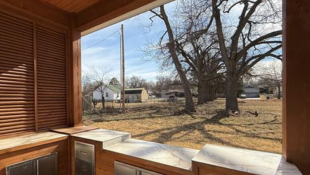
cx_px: 112
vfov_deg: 55.6
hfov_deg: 84.5
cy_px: 103
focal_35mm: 20
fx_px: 164
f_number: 2.2
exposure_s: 1/1656
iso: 50
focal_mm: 2.22
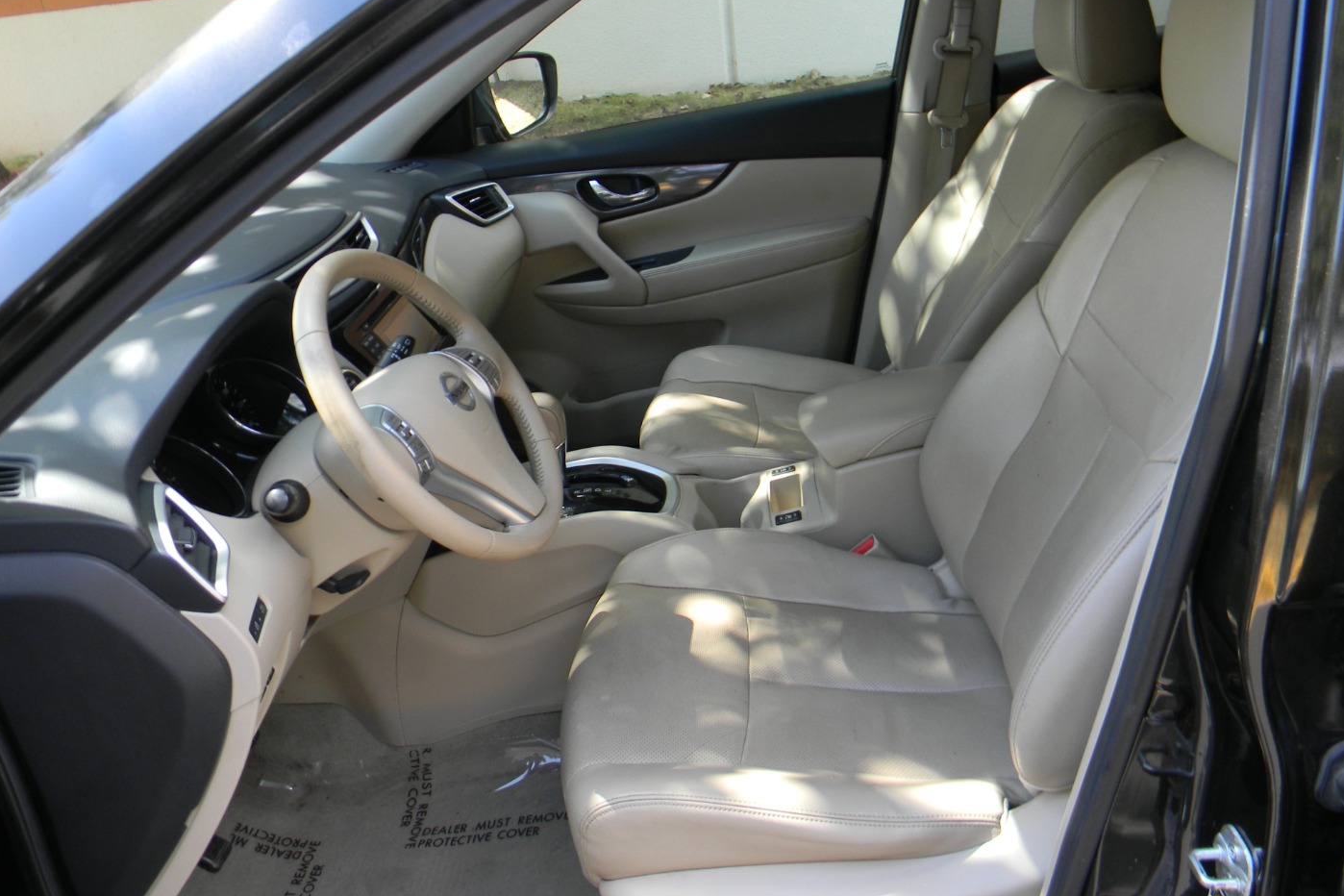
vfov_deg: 43.5
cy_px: 386
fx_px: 1120
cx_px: 688
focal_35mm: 30
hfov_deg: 61.9
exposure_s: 1/58.7
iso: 80
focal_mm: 5
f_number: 3.5
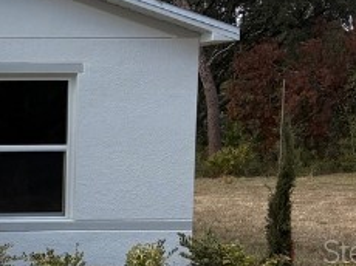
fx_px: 1192
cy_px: 251
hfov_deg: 14.5
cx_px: -323
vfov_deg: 12.6
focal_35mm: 116
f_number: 1.6
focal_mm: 5.96
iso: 50
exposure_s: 1/1799
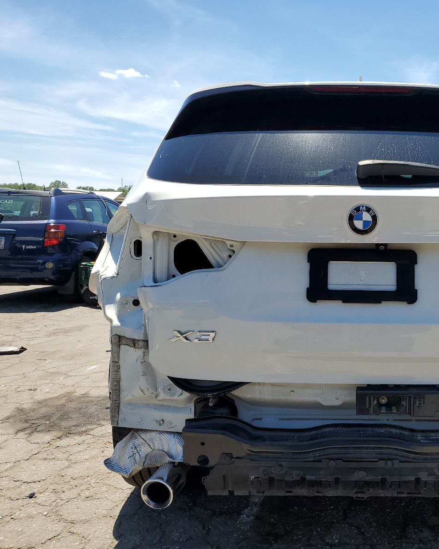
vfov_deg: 52.8
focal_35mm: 34
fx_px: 552
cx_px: 361
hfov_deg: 41.2
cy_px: 275
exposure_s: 1/2500
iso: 50
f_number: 1.5
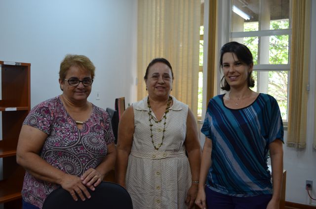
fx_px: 315
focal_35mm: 36
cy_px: 104
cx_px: 158
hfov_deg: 53.2
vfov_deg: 36.7
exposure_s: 1/60
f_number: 4
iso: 640
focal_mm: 24
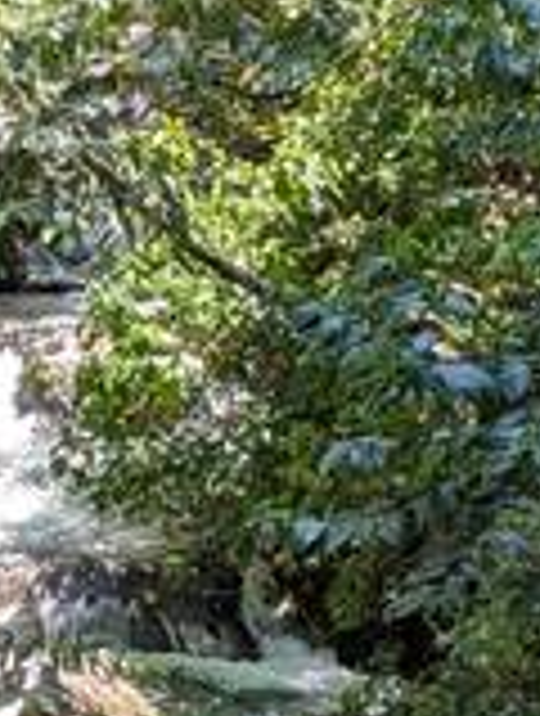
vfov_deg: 13.5
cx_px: 490
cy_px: 702
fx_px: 2983
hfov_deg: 10.3
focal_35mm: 144
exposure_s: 1/376
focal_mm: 6.9
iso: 19
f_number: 1.68
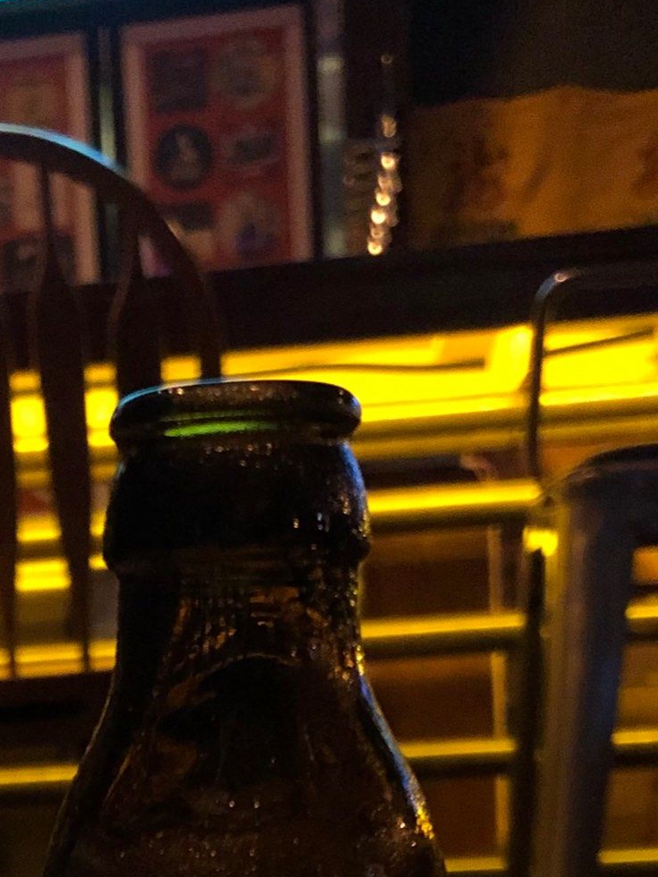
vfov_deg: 22.4
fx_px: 1977
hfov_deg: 18.4
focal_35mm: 78
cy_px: 1146
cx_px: -8
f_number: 1.8
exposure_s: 1/30
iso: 500
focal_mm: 4
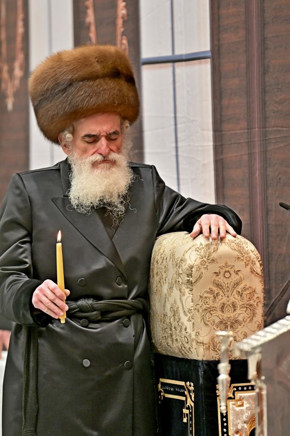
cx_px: 145
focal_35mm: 255
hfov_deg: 5.4
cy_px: 218
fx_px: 3083
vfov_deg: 8.1
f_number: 2.8
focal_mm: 170
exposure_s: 1/200
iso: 400
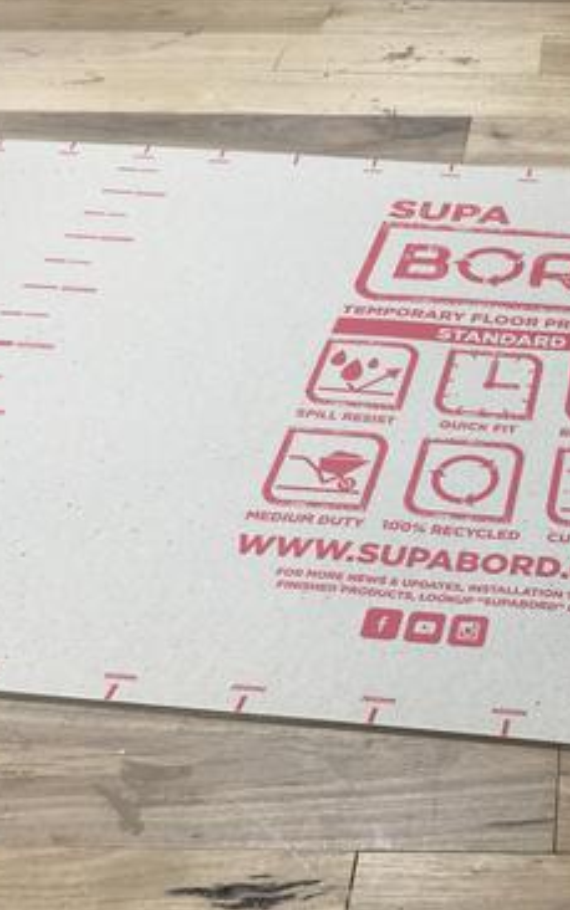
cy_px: 449
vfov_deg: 47.2
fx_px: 1043
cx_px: 587
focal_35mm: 42
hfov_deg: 28.4
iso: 64
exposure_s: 1/33
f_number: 2.2
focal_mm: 4.15
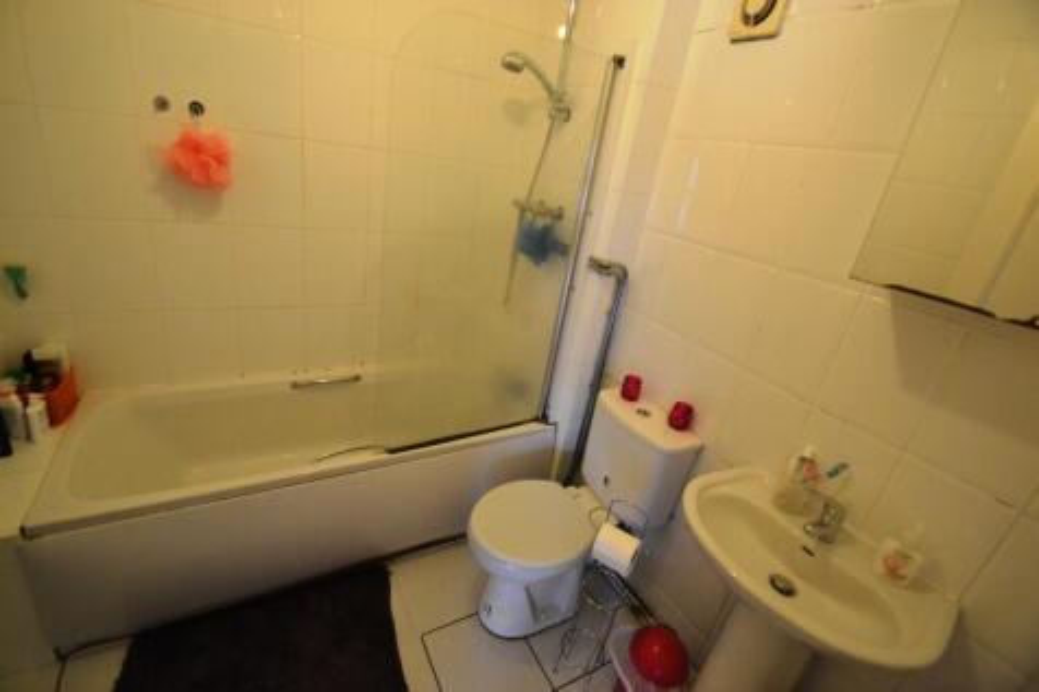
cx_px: 520
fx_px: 433
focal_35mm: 15
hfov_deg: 100.4
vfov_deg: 77.3
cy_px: 346
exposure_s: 1/50
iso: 3200
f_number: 3.5
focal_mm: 10
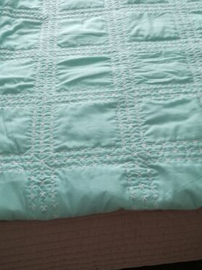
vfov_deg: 41.0
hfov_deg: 31.5
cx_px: 105
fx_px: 358
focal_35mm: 46
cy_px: 162
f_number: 2
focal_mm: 3.79
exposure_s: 1/33.3
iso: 64
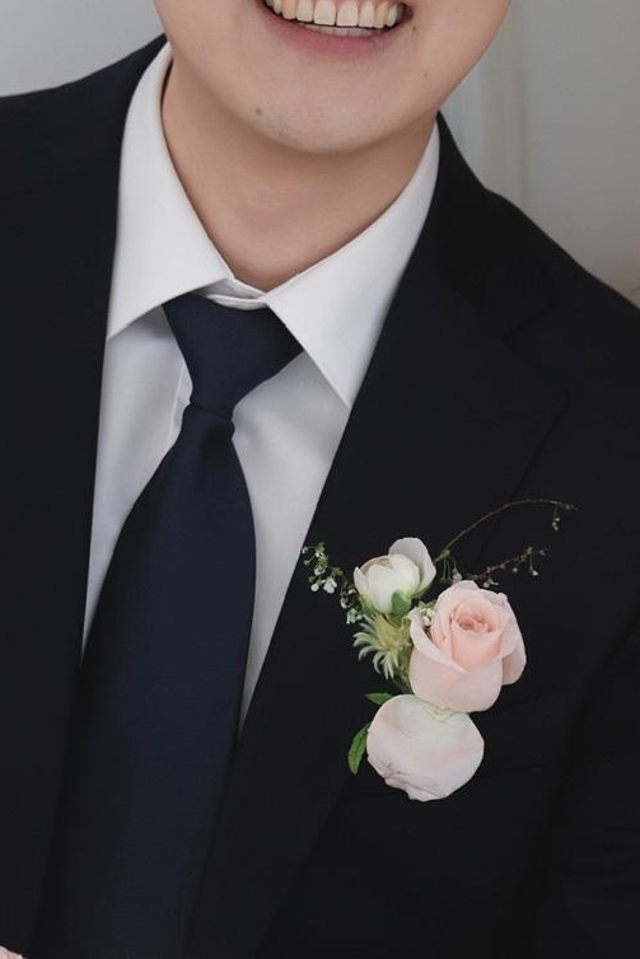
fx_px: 11727
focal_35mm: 440
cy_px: 532
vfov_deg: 4.7
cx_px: 583
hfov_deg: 3.1
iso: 100
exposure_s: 1/250
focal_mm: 144
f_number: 2.5
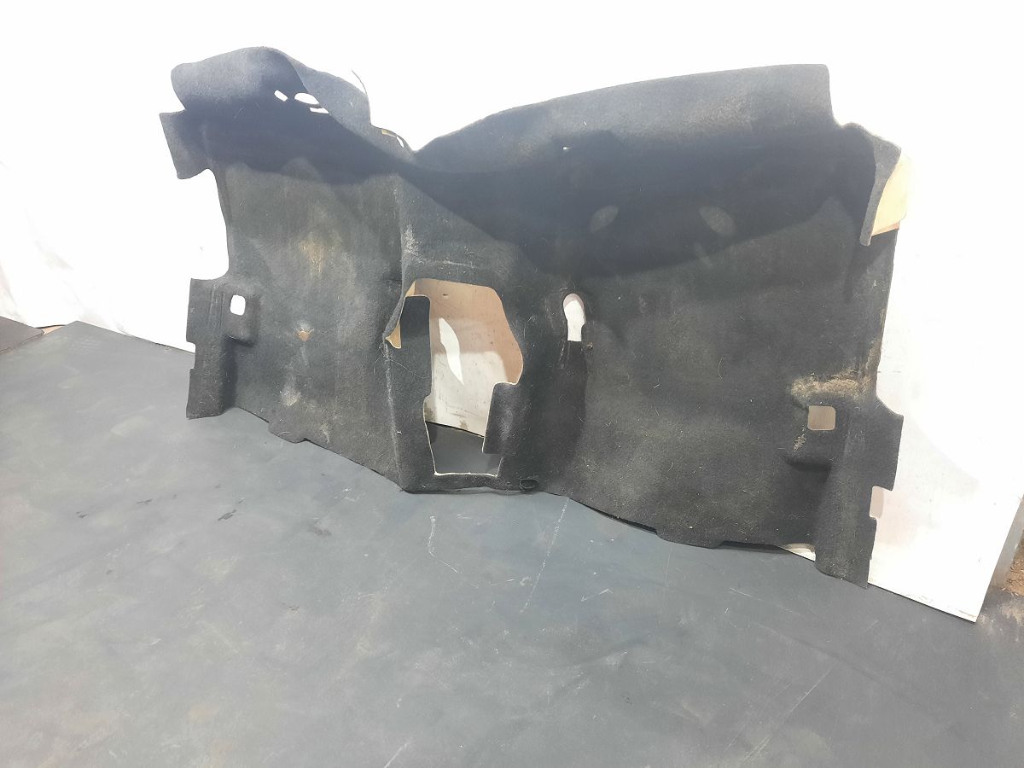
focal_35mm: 25
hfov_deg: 69.4
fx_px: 740
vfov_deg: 54.9
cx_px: 512
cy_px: 384
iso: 400
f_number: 2
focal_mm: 4.6
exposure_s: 1/25
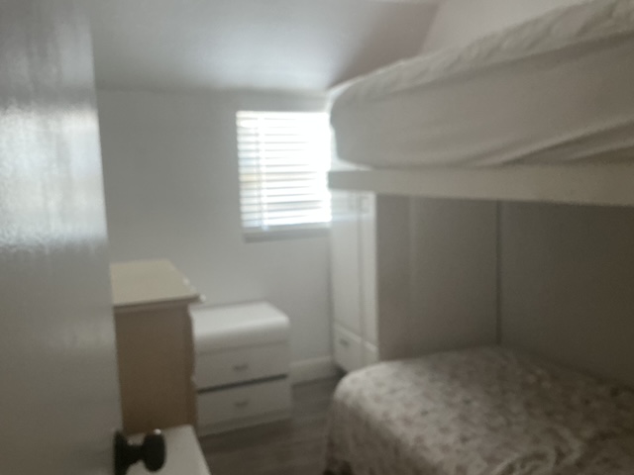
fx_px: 531
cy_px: 238
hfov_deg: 61.7
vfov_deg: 48.2
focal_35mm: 29
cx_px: 317
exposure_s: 1/30
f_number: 1.8
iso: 400
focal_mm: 3
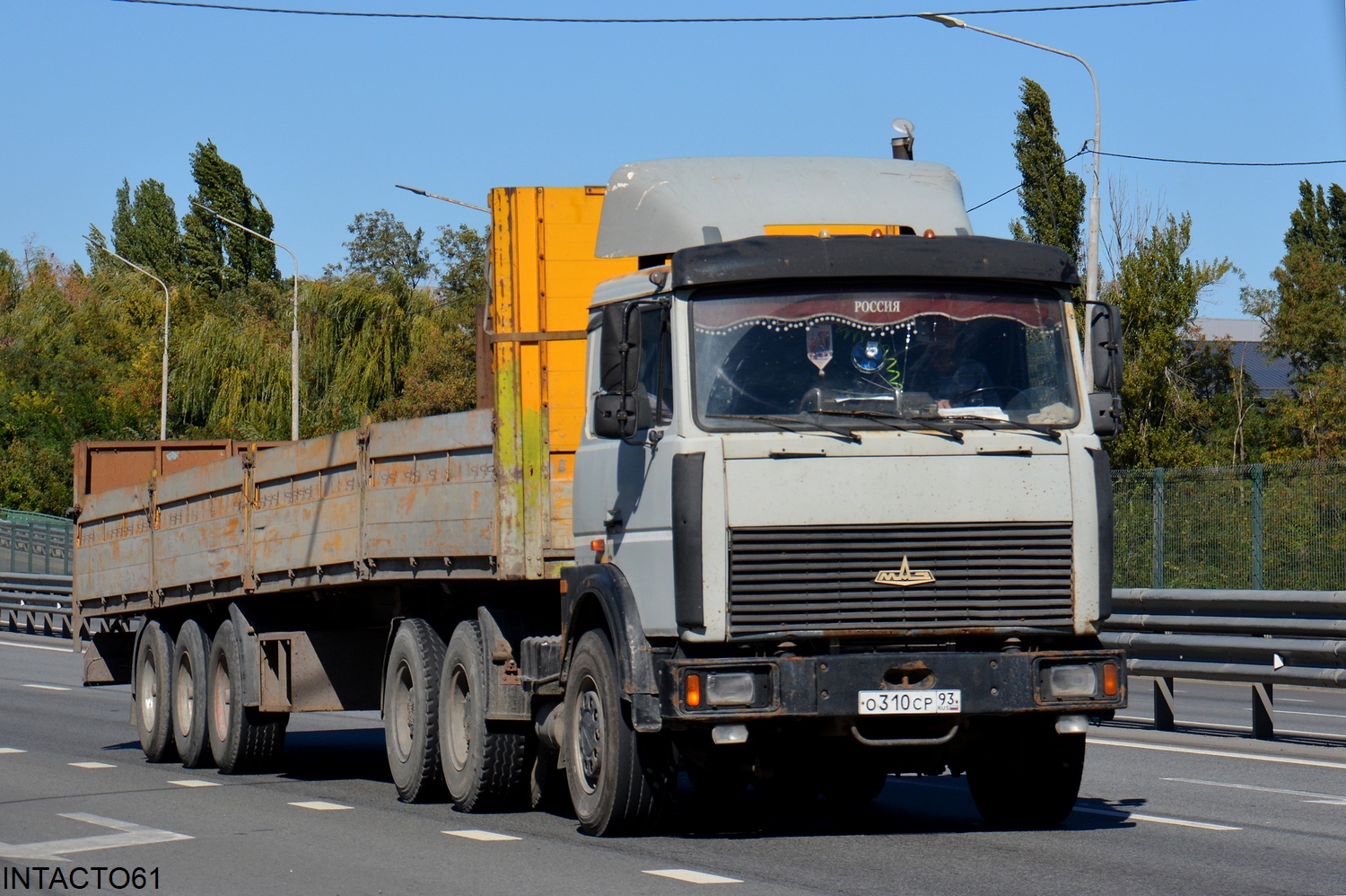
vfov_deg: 12.2
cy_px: 448
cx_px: 673
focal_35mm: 112
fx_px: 4203
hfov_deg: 18.2
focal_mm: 75
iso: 400
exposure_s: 1/2000
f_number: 7.1
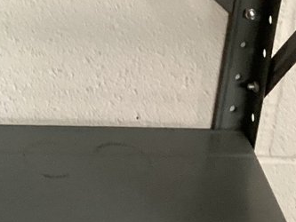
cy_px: -110
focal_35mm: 141
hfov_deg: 13.4
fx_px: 1206
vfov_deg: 10.2
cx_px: -106
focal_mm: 3.3
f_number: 2.4
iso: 320
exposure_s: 1/40
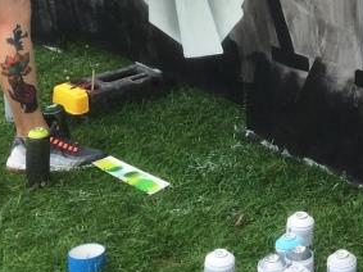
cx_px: 419
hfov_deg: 17.9
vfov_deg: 13.2
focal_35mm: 105
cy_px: -144
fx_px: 1101
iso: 32
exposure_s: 1/376
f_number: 2.2
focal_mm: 4.15
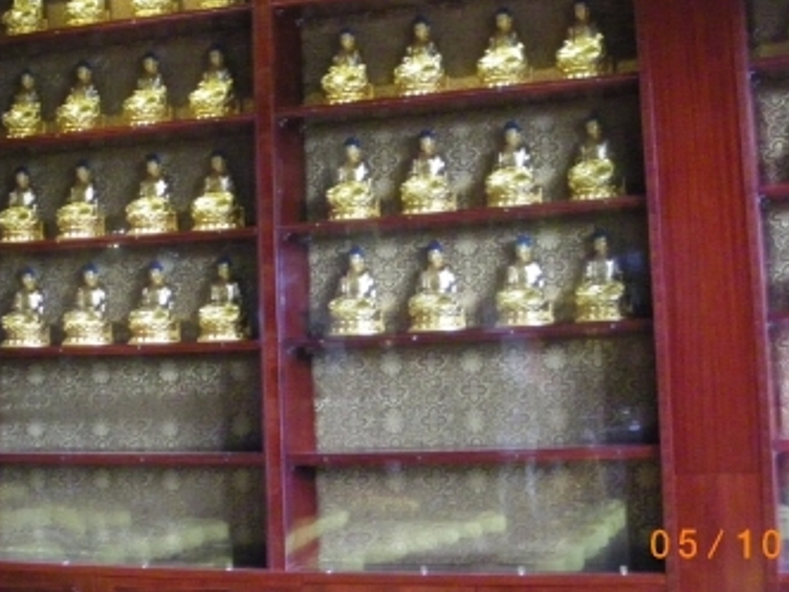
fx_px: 1482
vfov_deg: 22.3
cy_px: 133
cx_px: 347
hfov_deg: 29.8
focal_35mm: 65
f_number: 3.5
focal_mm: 6.3
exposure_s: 1/13
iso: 800
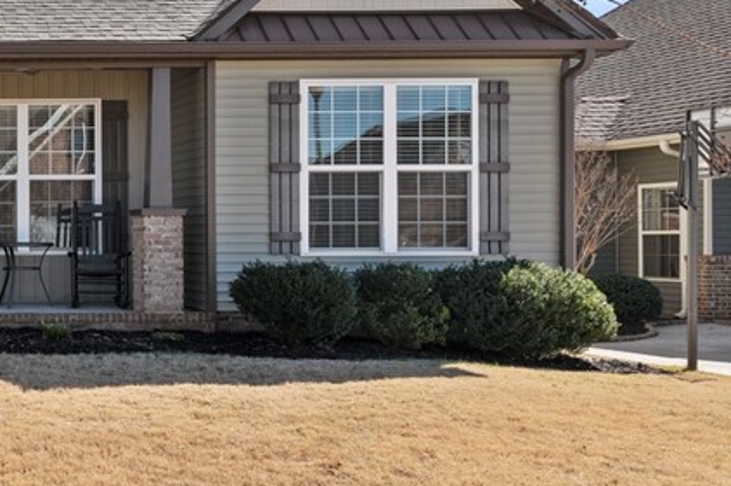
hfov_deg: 30.1
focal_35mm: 54
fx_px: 1096
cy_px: 207
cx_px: -196
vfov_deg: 25.0
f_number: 7.1
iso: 800
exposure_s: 1/800
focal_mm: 21
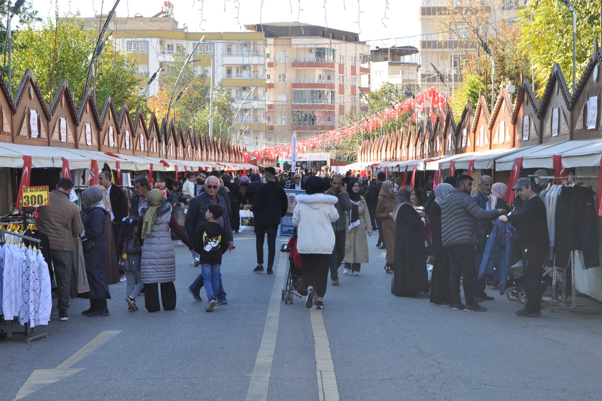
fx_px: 1379
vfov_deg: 16.5
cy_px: 200
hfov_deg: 24.6
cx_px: 301
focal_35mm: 82
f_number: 5.6
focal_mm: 55
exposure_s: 1/125
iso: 500
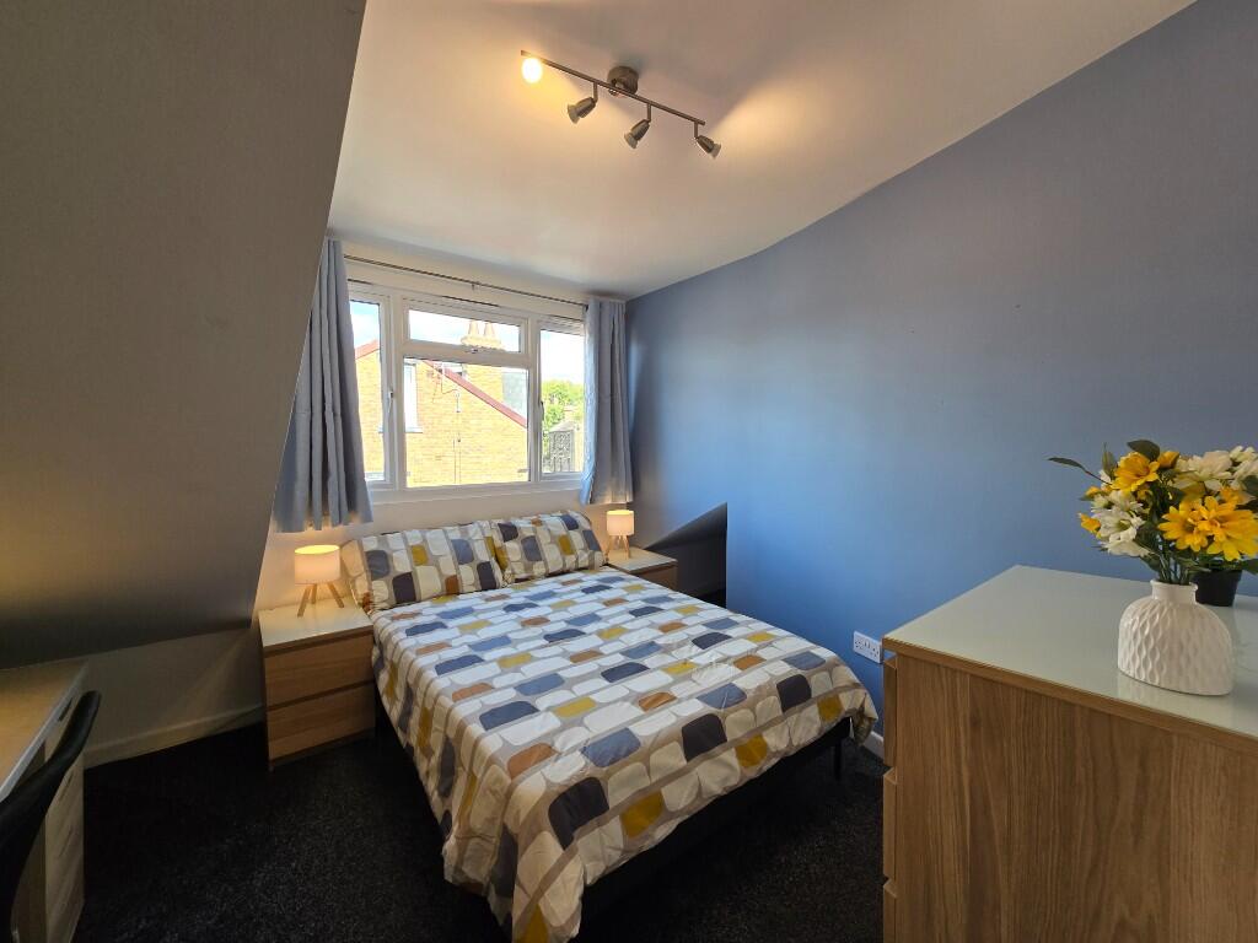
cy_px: 472
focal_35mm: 13
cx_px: 629
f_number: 2.2
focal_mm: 2.2
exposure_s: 1/110
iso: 50
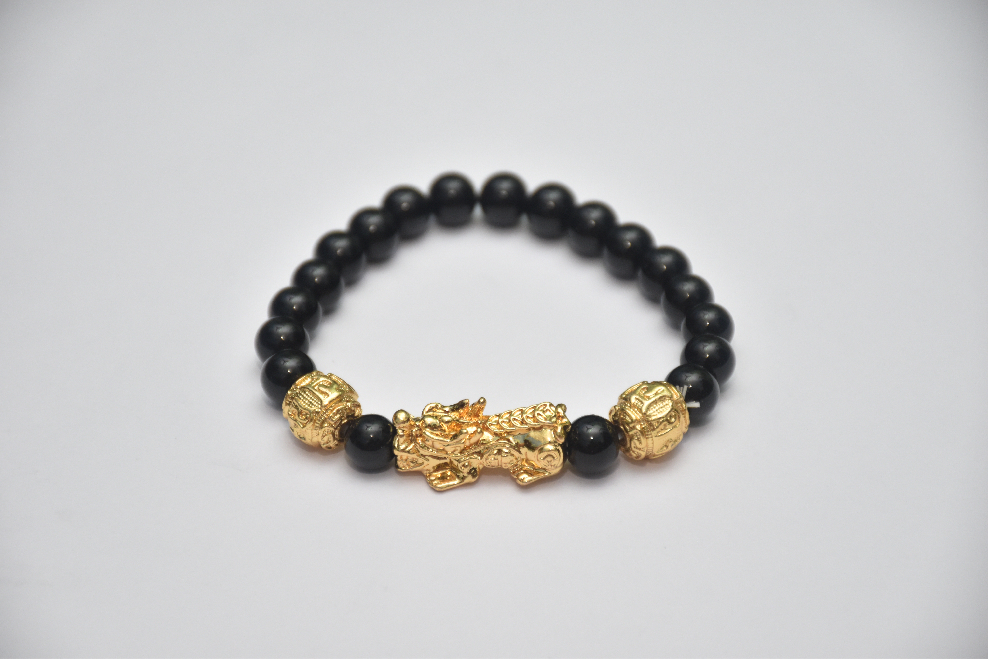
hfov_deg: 9.8
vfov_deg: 6.5
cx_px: 494
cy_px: 330
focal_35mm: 210
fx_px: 5763
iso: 800
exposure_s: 1/125
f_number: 5.6
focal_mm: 140
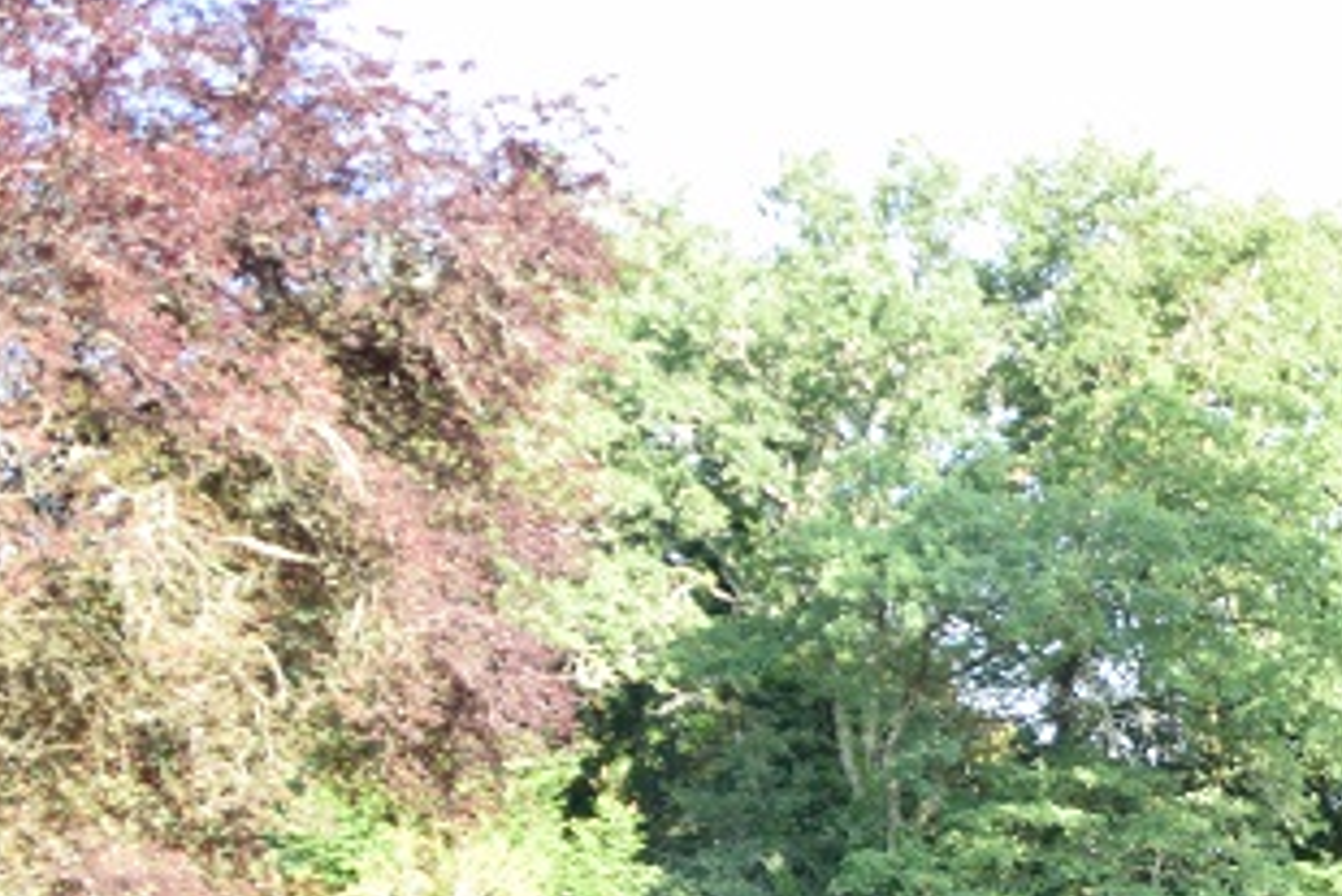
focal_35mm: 87
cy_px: 1013
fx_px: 3245
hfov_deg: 20.5
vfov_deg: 15.3
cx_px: 1926
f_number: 3.5
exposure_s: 1/320
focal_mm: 20
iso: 400
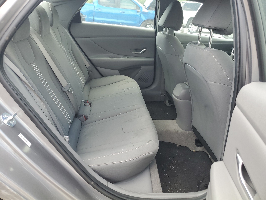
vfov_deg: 53.1
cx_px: 133
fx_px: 200
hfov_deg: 67.3
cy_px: 100
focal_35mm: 26
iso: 50
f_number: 1.5
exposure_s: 1/227
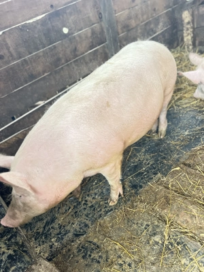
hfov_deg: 53.1
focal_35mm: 26
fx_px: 204
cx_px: 102
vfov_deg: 67.3
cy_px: 136
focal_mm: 5.7
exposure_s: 1/60
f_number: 1.5
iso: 400
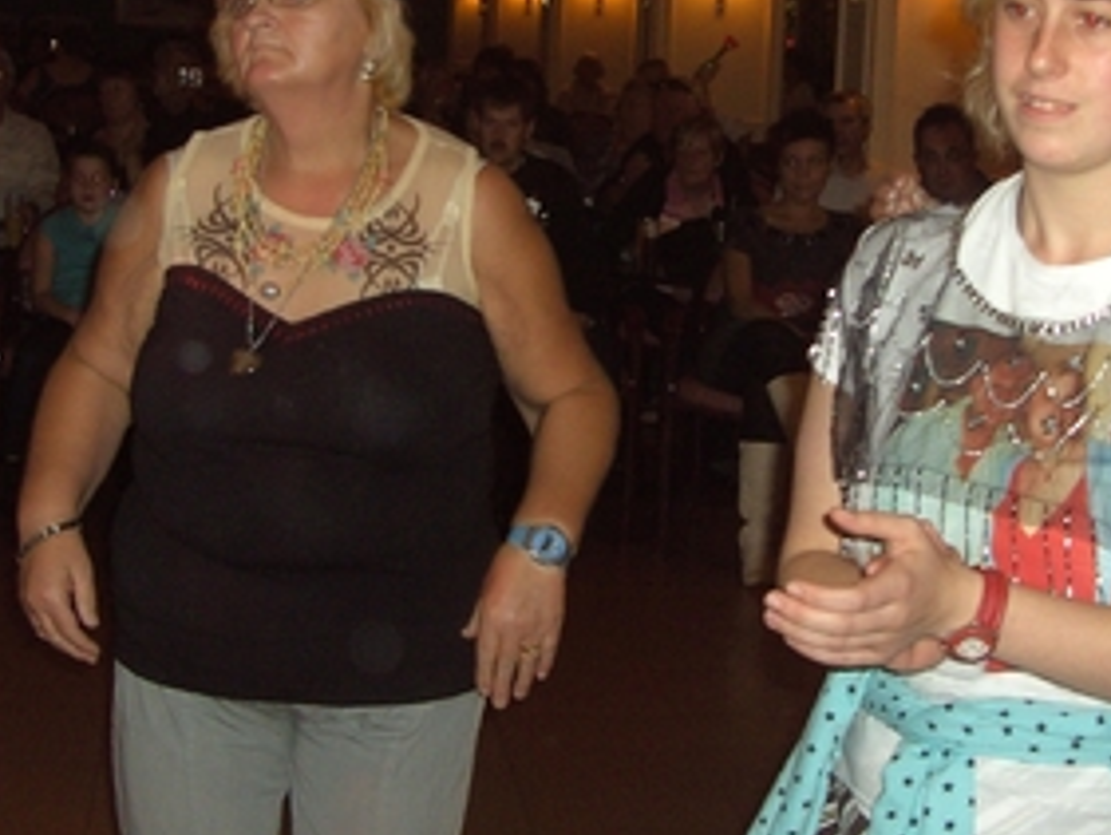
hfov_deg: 24.7
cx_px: 637
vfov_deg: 18.6
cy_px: 301
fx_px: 2537
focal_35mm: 79
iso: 100
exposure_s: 1/50
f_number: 2.8
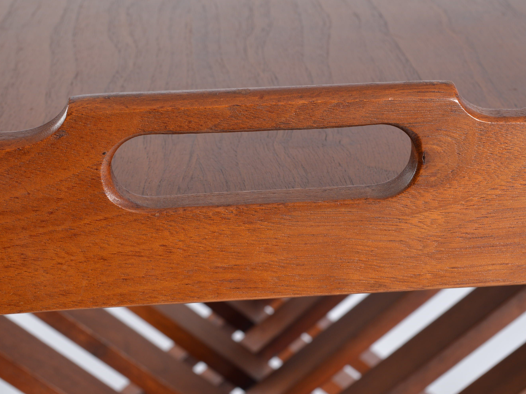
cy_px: 198
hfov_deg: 26.5
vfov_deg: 20.0
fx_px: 1118
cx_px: 255
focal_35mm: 74
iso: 100
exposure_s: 1/125
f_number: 13
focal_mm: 45
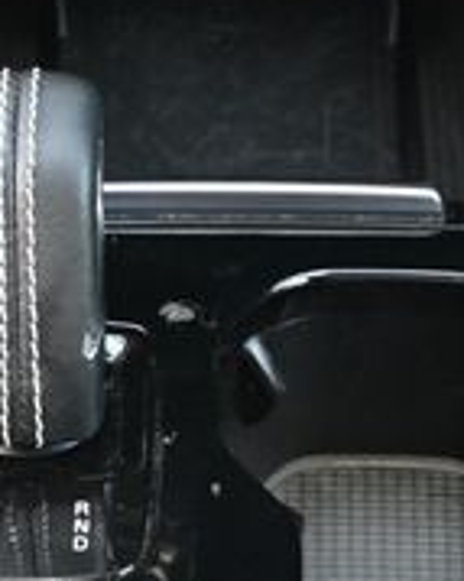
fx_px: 2846
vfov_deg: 11.6
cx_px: 208
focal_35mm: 166
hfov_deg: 9.3
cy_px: 490
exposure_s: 1/100
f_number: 5
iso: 3200
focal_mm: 33
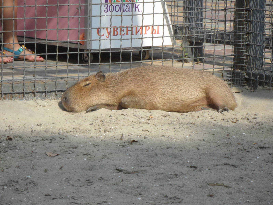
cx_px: 136
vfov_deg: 4.1
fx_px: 2839
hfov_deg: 5.5
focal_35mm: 360
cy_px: 102
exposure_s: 1/750
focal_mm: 58.5
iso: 200
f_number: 5.8
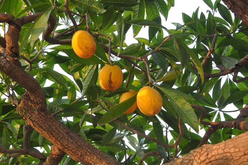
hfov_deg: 33.4
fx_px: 413
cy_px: 82
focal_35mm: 60
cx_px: 124
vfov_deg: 22.5
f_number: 10
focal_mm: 40
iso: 1000
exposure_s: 1/100
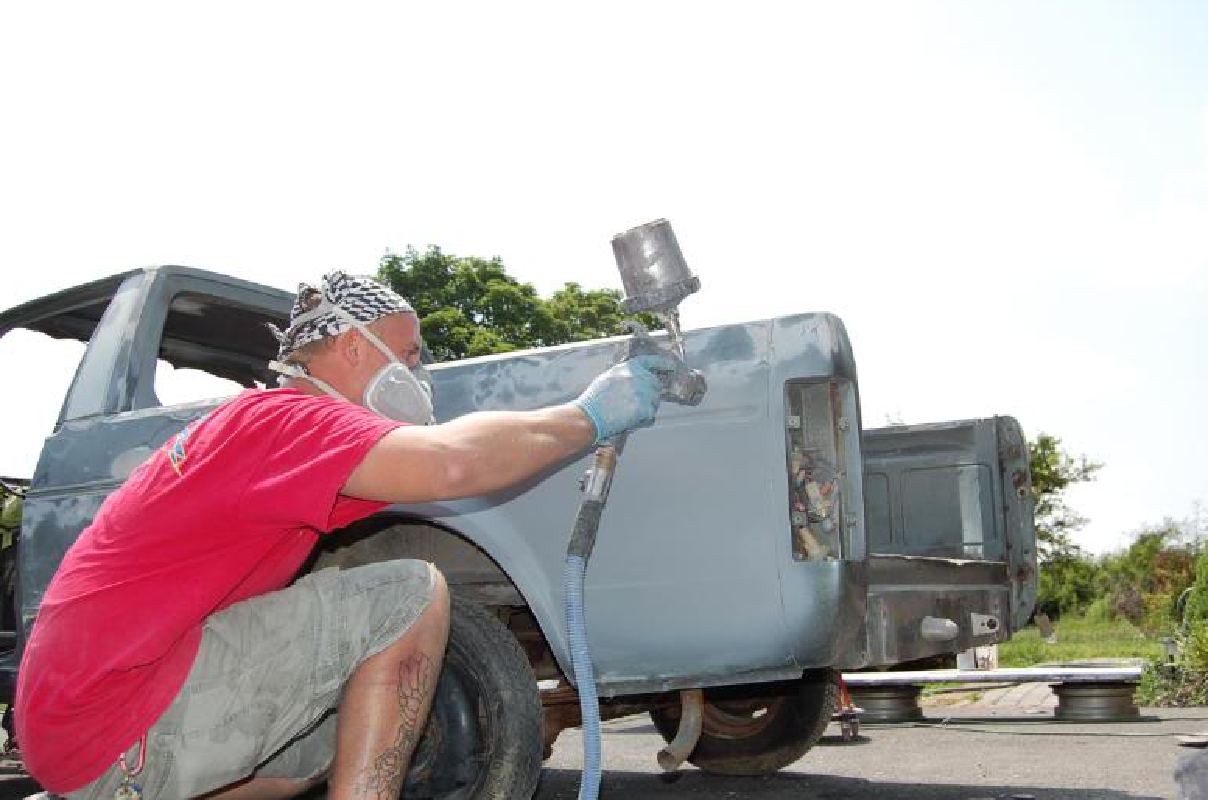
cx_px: 612
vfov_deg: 38.7
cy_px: 394
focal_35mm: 34
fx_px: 1139
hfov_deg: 55.9
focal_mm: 22
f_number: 6.3
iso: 200
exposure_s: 1/500
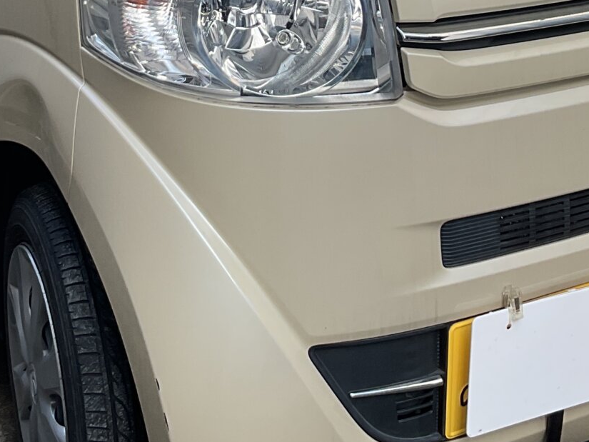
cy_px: -28
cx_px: 277
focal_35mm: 90
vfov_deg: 16.0
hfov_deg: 21.8
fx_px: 1532
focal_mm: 3
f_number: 1.8
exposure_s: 1/194
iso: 16
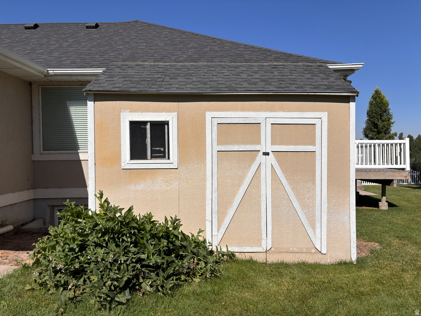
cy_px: 158
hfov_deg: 67.3
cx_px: 210
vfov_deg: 53.1
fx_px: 316
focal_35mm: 26
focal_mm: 5.96
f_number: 1.6
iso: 50
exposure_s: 1/7692
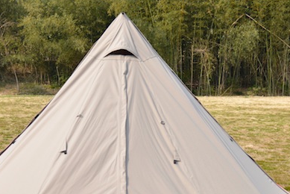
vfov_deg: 18.3
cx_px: 127
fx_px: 597
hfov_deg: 27.3
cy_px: 159
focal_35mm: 74
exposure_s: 1/2500
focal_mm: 40
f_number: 4
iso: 400
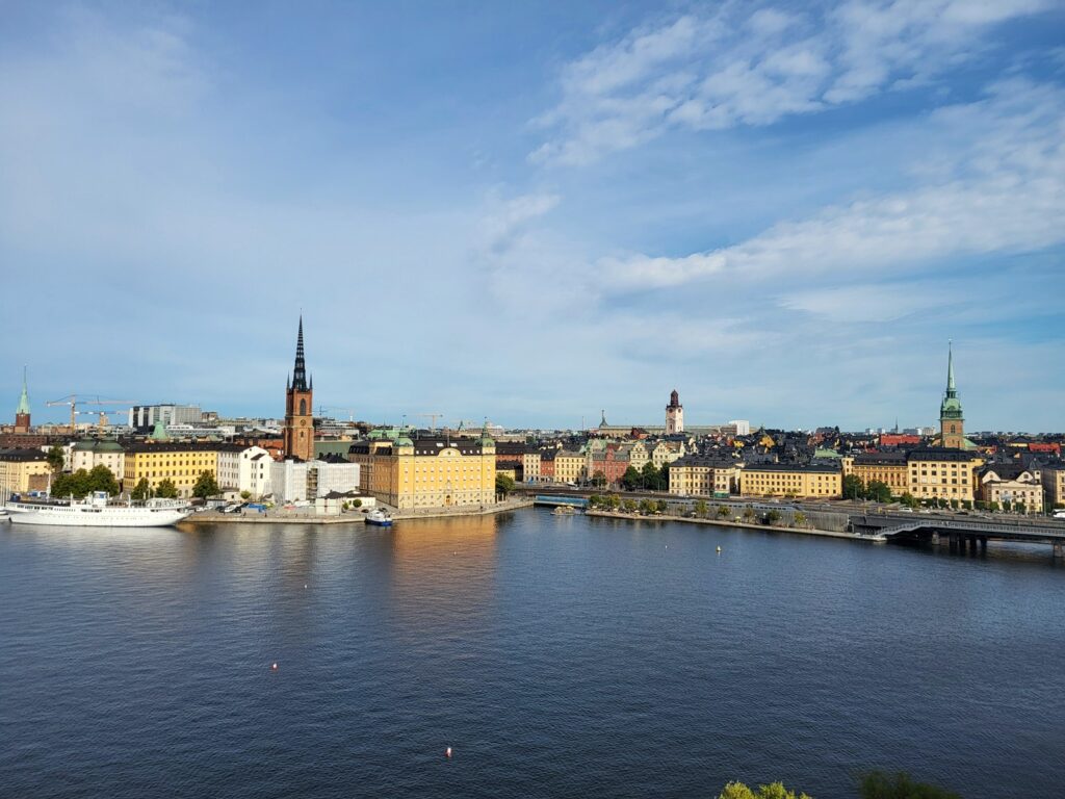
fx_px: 800
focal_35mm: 26
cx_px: 532
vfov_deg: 53.1
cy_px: 400
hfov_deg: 67.3
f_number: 1.8
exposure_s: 1/3092
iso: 40
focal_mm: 5.4
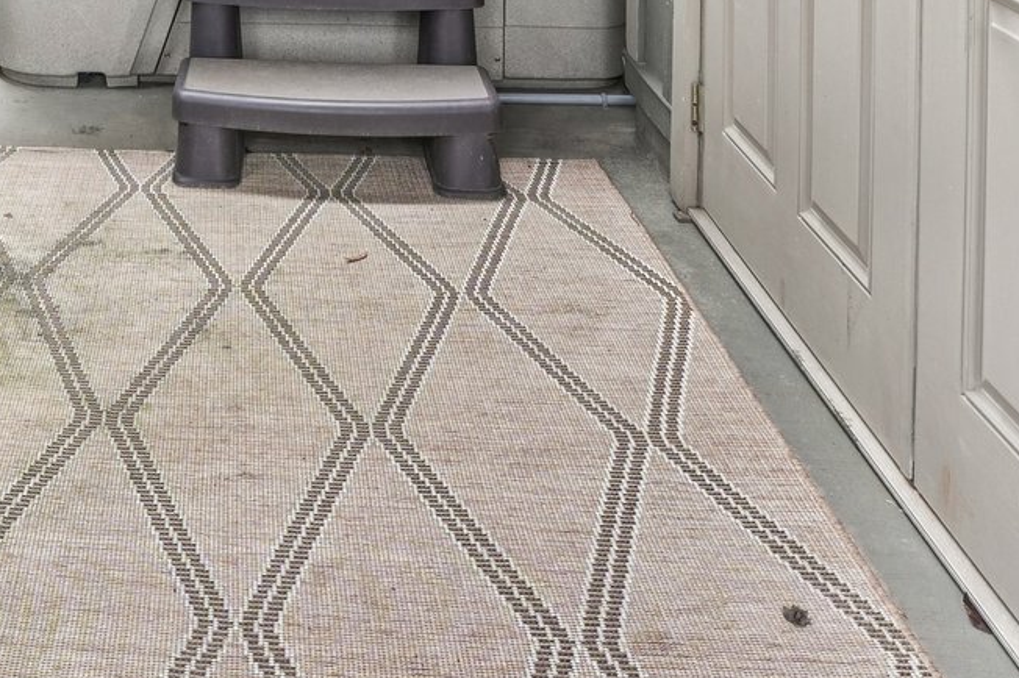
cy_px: -363
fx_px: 1245
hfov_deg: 41.2
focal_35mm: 44
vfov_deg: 23.7
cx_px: 109
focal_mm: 14
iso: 320
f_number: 8
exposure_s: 1/8
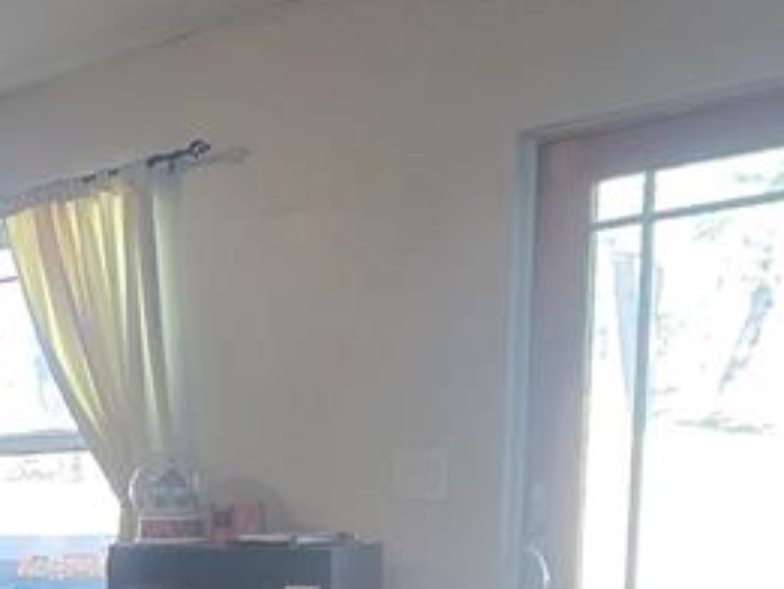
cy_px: 627
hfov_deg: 27.8
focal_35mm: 51
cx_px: -342
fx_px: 1156
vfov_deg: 26.6
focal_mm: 2.2
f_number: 2.2
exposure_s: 1/60
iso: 320
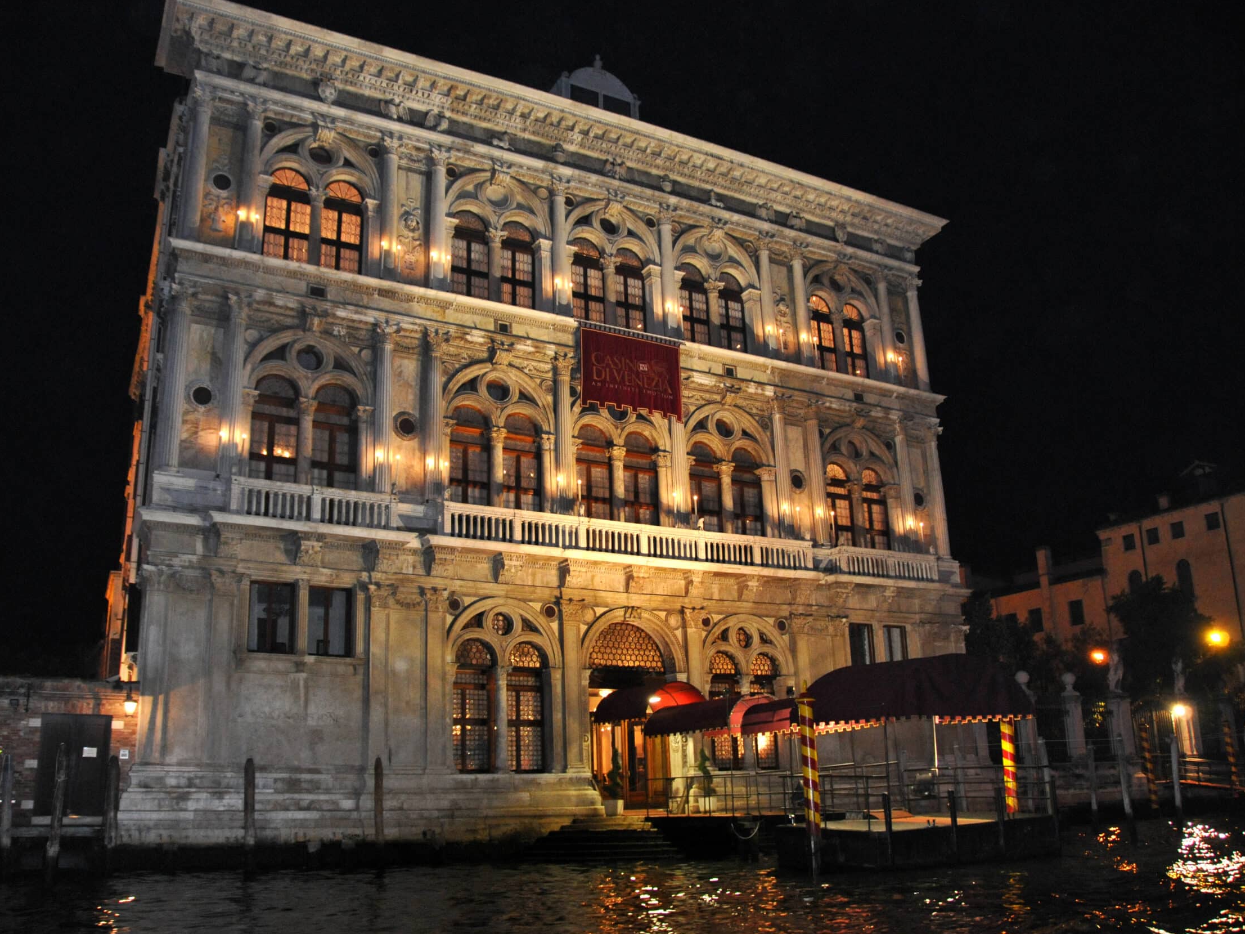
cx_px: 582
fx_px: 1079
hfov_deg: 59.9
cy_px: 468
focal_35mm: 30
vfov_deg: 46.8
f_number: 3.5
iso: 1600
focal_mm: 18
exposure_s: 1/60
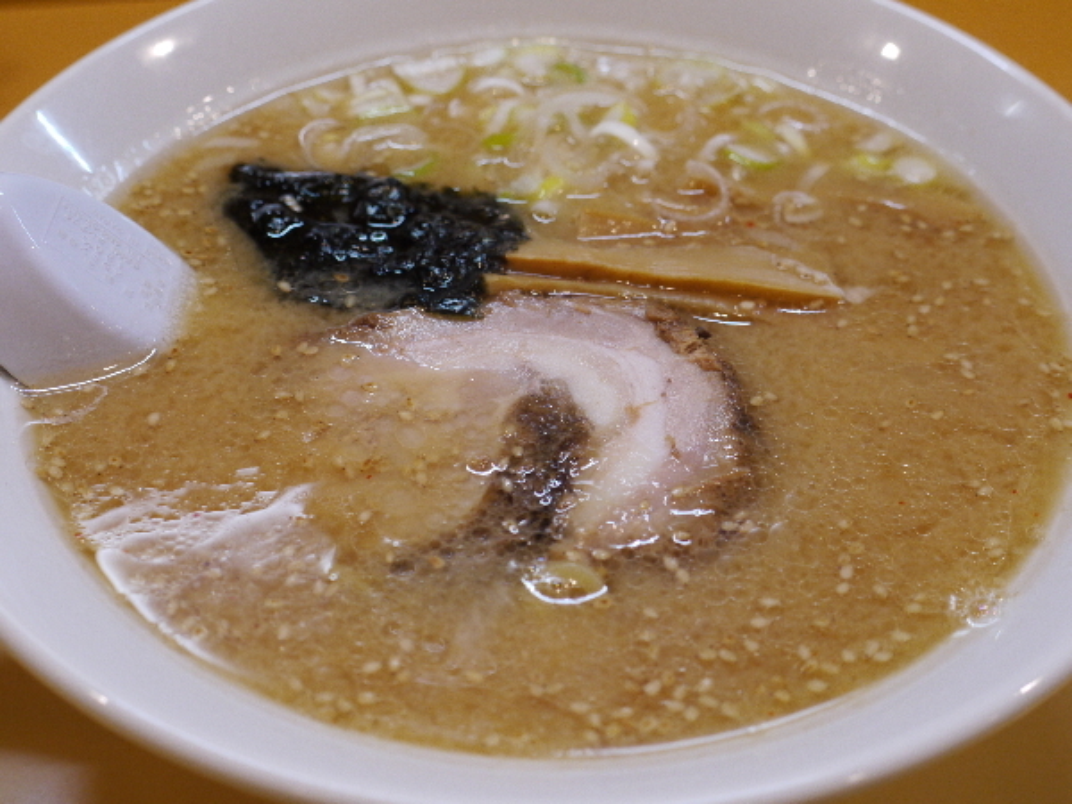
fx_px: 1548
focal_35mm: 50
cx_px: 536
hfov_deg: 38.2
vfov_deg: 29.1
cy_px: 402
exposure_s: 1/20
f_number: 4.9
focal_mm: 25
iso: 400
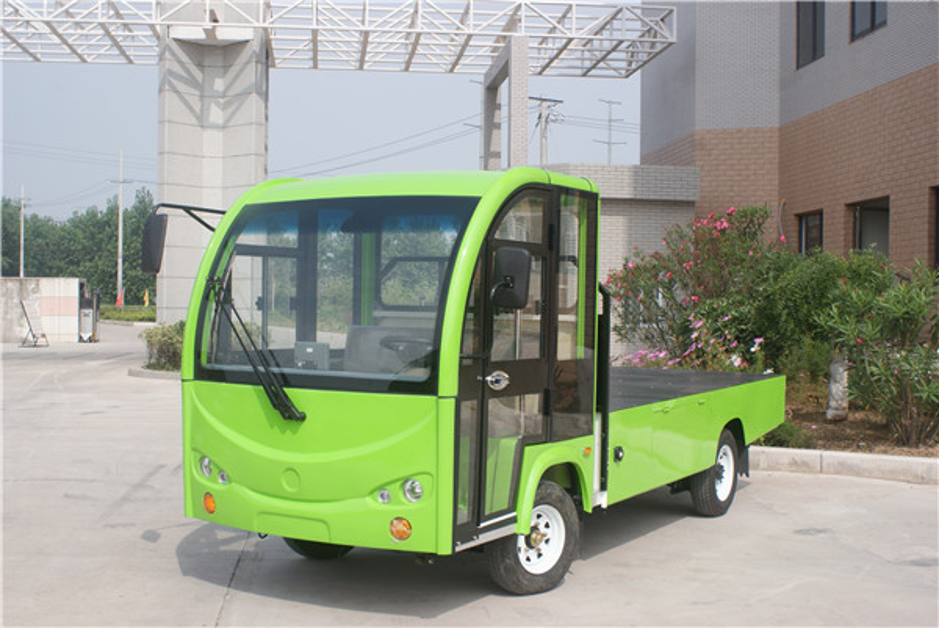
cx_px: 470
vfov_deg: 31.9
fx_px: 1096
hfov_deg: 46.4
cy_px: 314
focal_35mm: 42
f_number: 10
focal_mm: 28
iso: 100
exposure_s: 1/160
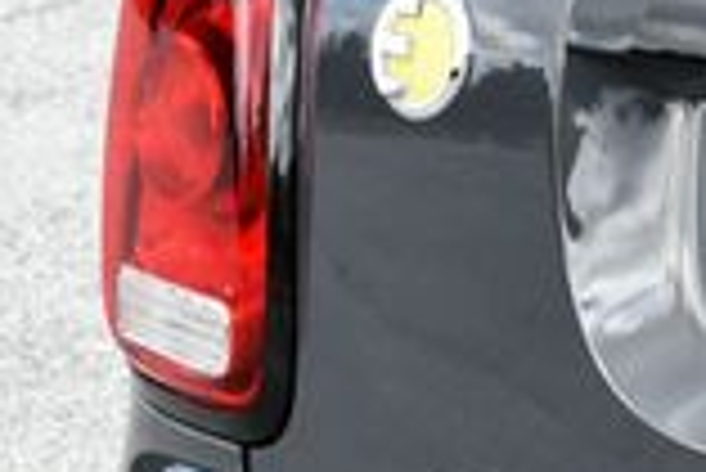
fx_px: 6733
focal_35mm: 343
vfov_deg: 4.0
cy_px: 490
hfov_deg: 5.9
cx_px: 1219
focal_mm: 42
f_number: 6.3
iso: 200
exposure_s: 1/250
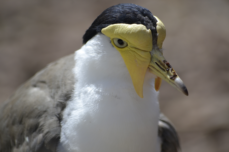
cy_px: 76
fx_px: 2862
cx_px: 114
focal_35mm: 450
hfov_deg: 4.6
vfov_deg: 3.1
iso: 180
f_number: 5.6
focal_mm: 300
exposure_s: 1/500
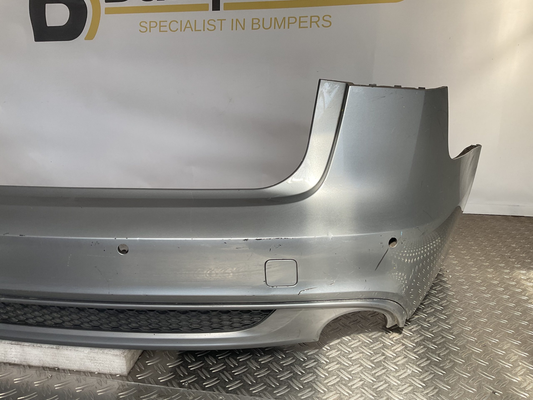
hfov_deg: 61.7
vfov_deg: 48.2
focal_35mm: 29
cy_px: 200
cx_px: 266
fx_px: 447
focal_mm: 3
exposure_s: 1/367
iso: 16
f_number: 1.8
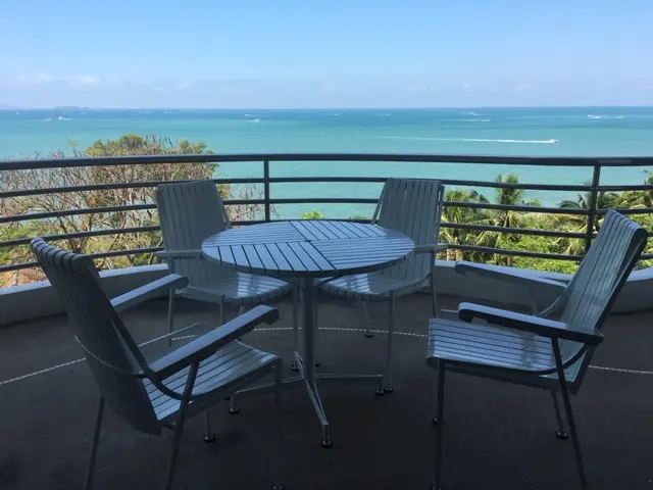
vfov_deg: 48.2
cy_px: 245
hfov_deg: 61.7
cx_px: 326
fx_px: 547
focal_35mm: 29
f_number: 2.2
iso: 25
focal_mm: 4.15
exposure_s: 1/938
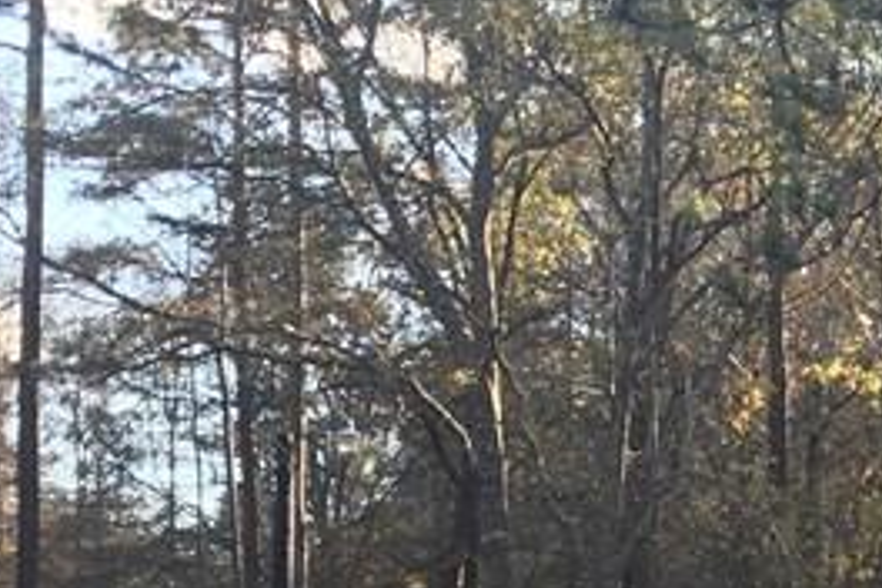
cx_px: 1229
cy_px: 715
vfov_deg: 11.5
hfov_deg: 16.3
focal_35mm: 117
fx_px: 2866
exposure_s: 1/125
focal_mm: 4.15
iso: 25
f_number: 2.2
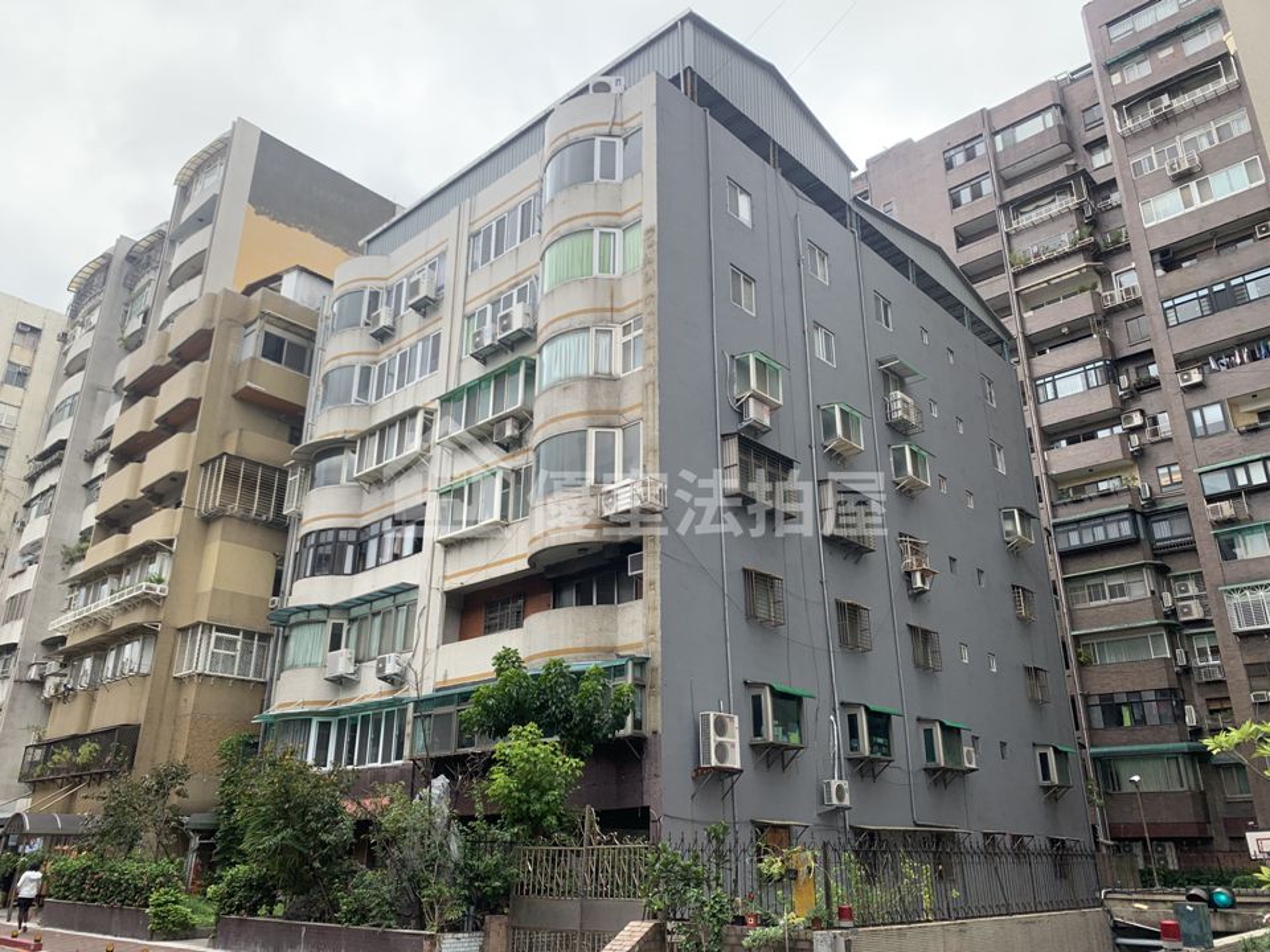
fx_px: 954
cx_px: 635
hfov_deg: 67.3
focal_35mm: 26
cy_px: 476
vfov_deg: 53.1
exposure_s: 1/297
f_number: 1.8
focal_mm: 4.25
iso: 25
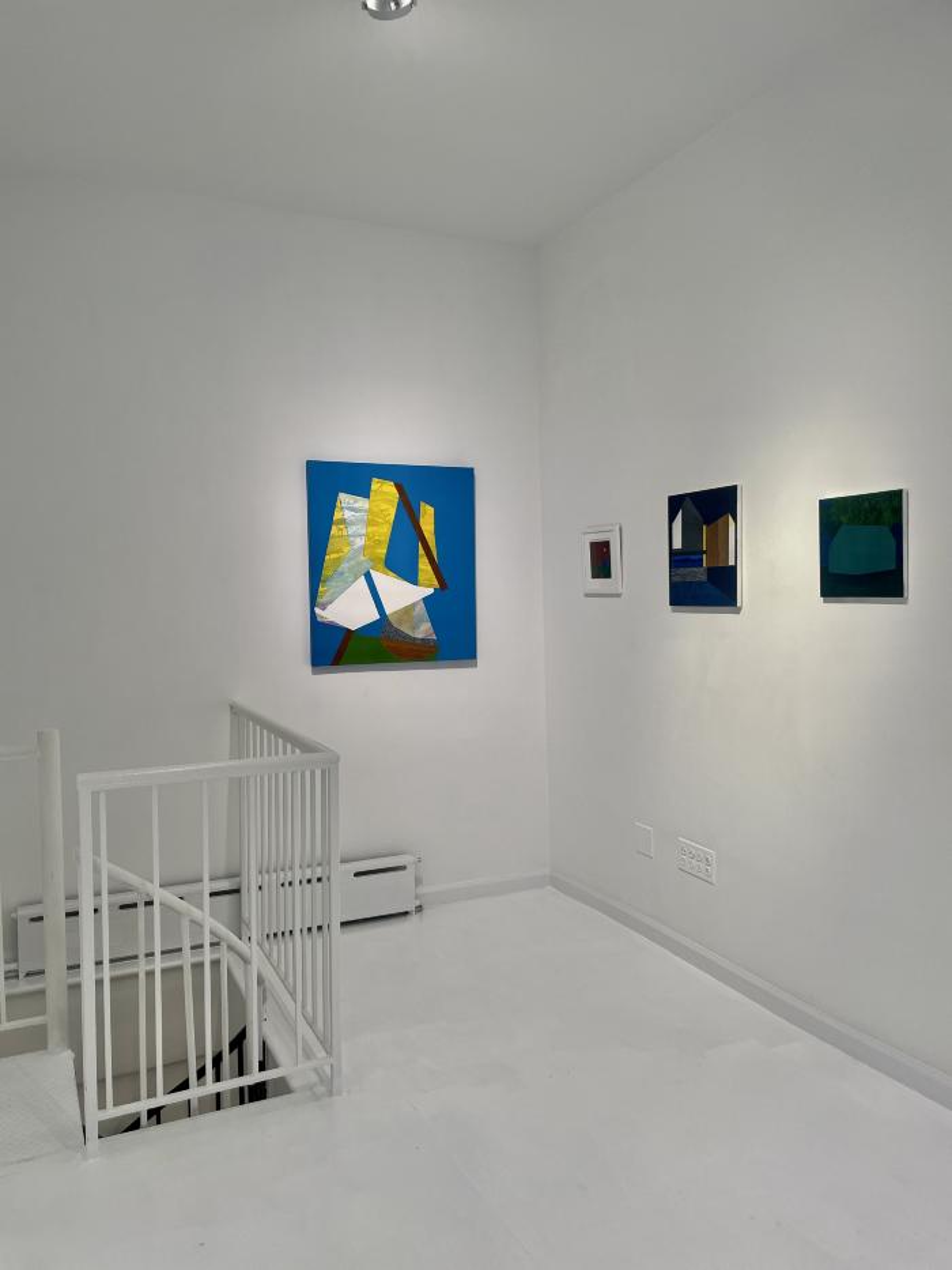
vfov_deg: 67.3
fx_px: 953
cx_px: 476
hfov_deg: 53.1
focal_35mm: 26
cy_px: 635
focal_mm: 4.2
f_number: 1.6
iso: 50
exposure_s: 1/120
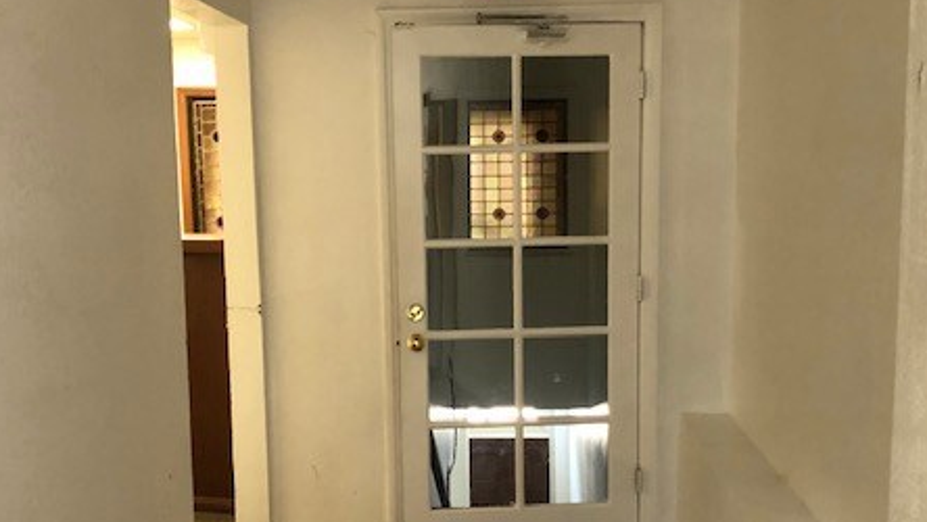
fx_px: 1082
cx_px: 474
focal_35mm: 44
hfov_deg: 46.4
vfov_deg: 27.0
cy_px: 336
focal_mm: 3.99
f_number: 1.8
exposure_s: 1/15
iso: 80
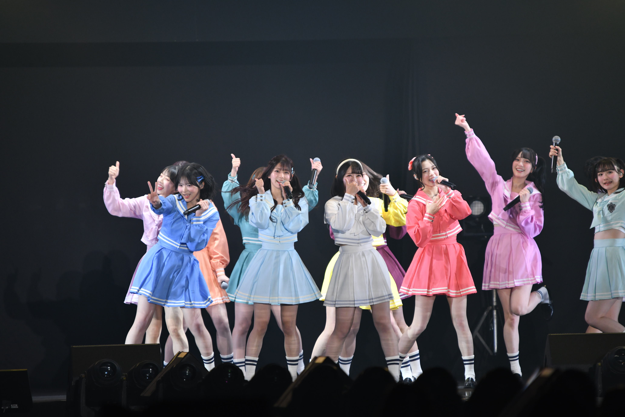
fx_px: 10416
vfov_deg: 2.3
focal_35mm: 600
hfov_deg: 3.4
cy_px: 208
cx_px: 312
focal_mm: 600
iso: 1250
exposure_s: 1/400
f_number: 6.3
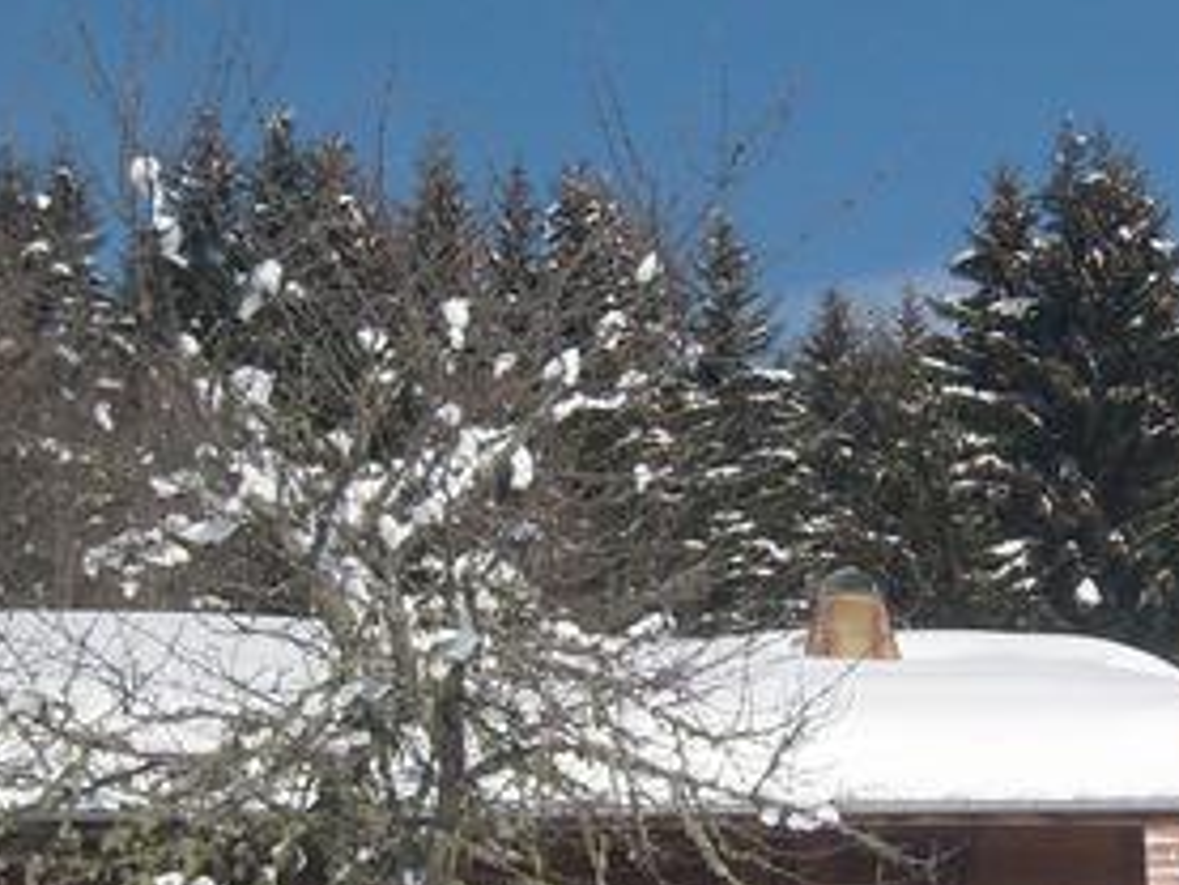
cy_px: 523
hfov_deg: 19.4
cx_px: 766
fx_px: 3441
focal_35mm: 101
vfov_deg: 14.7
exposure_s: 1/500
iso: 80
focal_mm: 5.8
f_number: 7.1
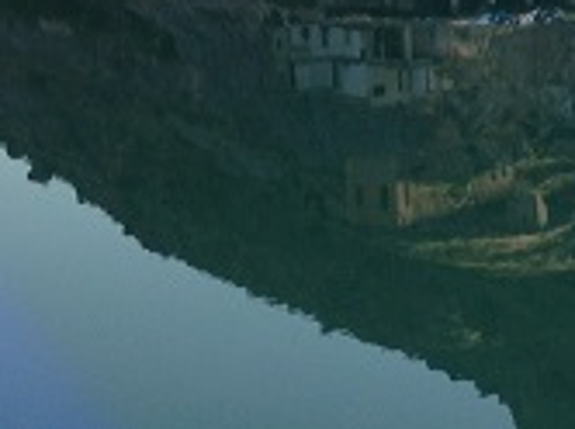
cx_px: 689
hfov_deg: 15.0
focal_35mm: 127
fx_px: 2107
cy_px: -104
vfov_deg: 11.4
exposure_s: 1/1466
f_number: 2.4
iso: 50
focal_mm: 4.13
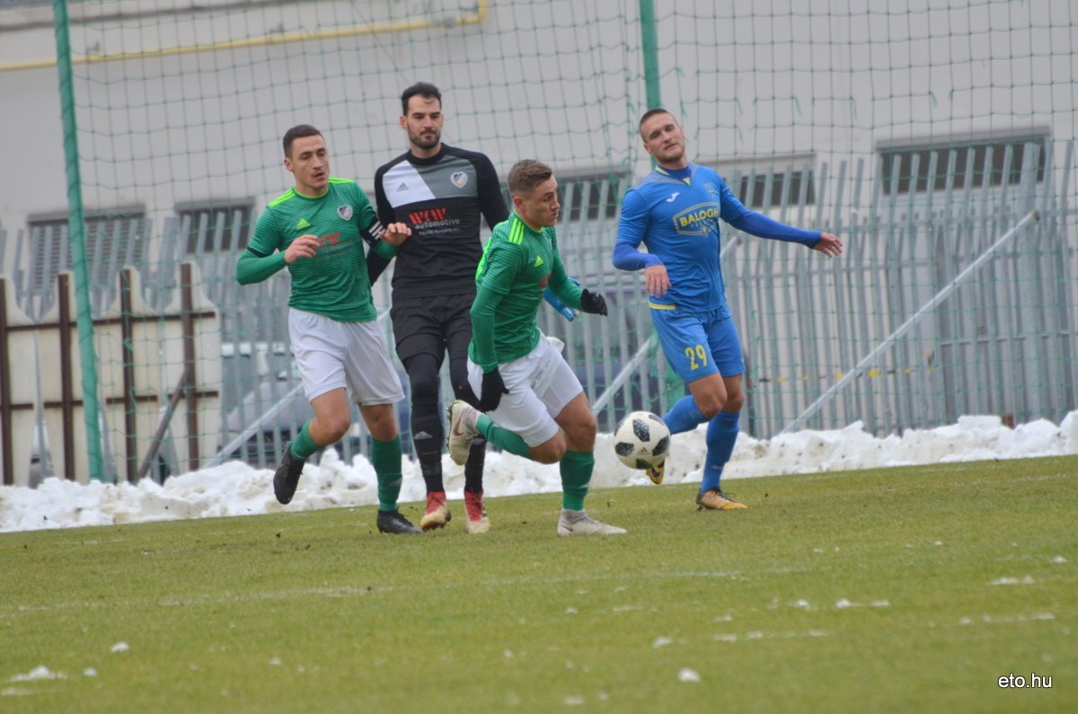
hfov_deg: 4.6
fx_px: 13448
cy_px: 357
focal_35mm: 450
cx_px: 539
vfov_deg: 3.0
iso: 500
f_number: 5.6
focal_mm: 300
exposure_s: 1/1000
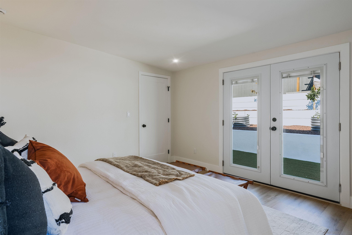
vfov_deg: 61.9
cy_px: 118
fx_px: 196
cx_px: 176
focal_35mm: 20
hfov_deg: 84.0
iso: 800
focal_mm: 20
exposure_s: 1/13
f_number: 8
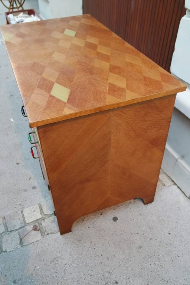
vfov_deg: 61.9
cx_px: 95
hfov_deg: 43.6
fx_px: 237
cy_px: 142
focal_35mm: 30
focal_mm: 20
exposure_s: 1/40
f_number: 3.5
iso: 800
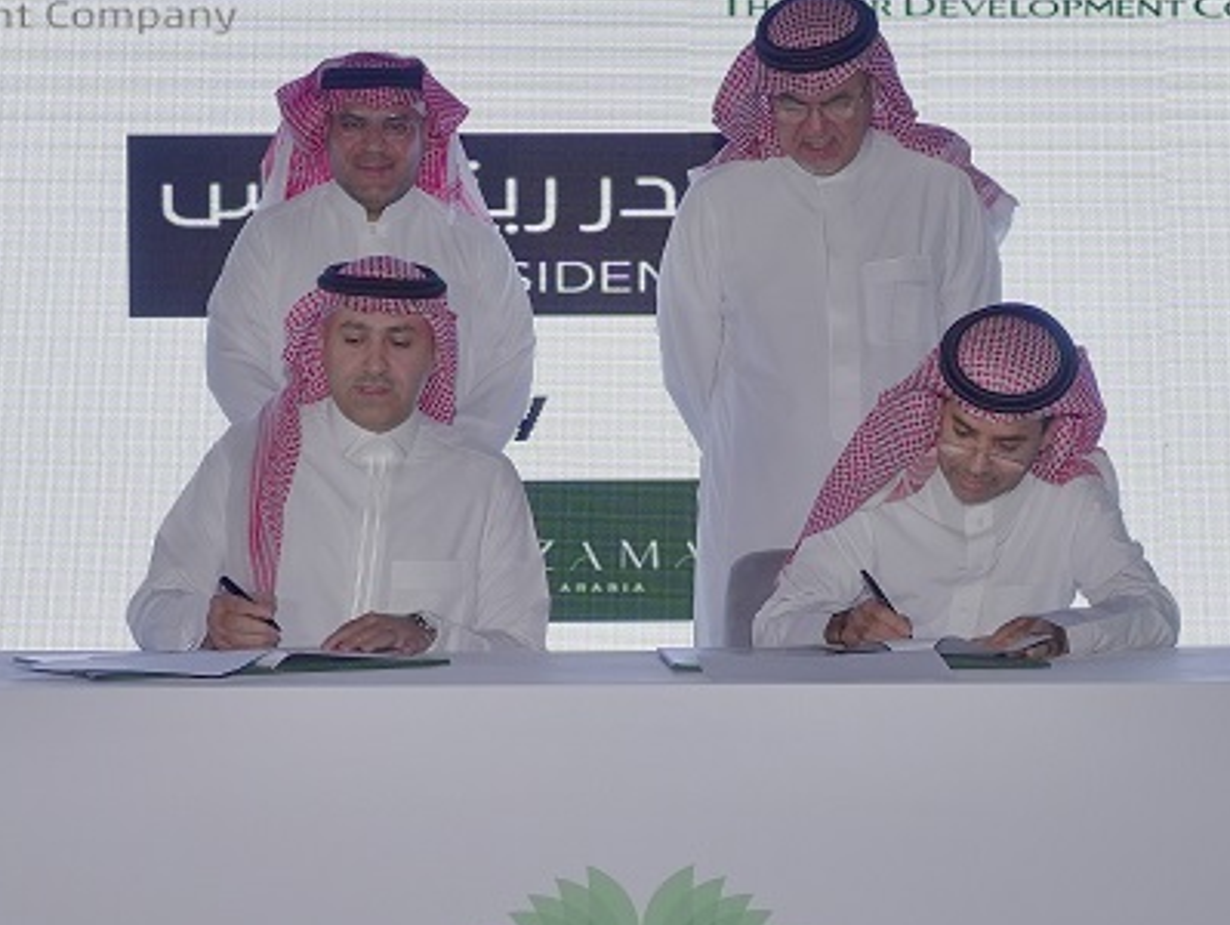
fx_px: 2738
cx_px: 589
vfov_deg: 19.2
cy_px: 504
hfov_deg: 25.3
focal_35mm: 77
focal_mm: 27
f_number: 4
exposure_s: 1/125
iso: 5000
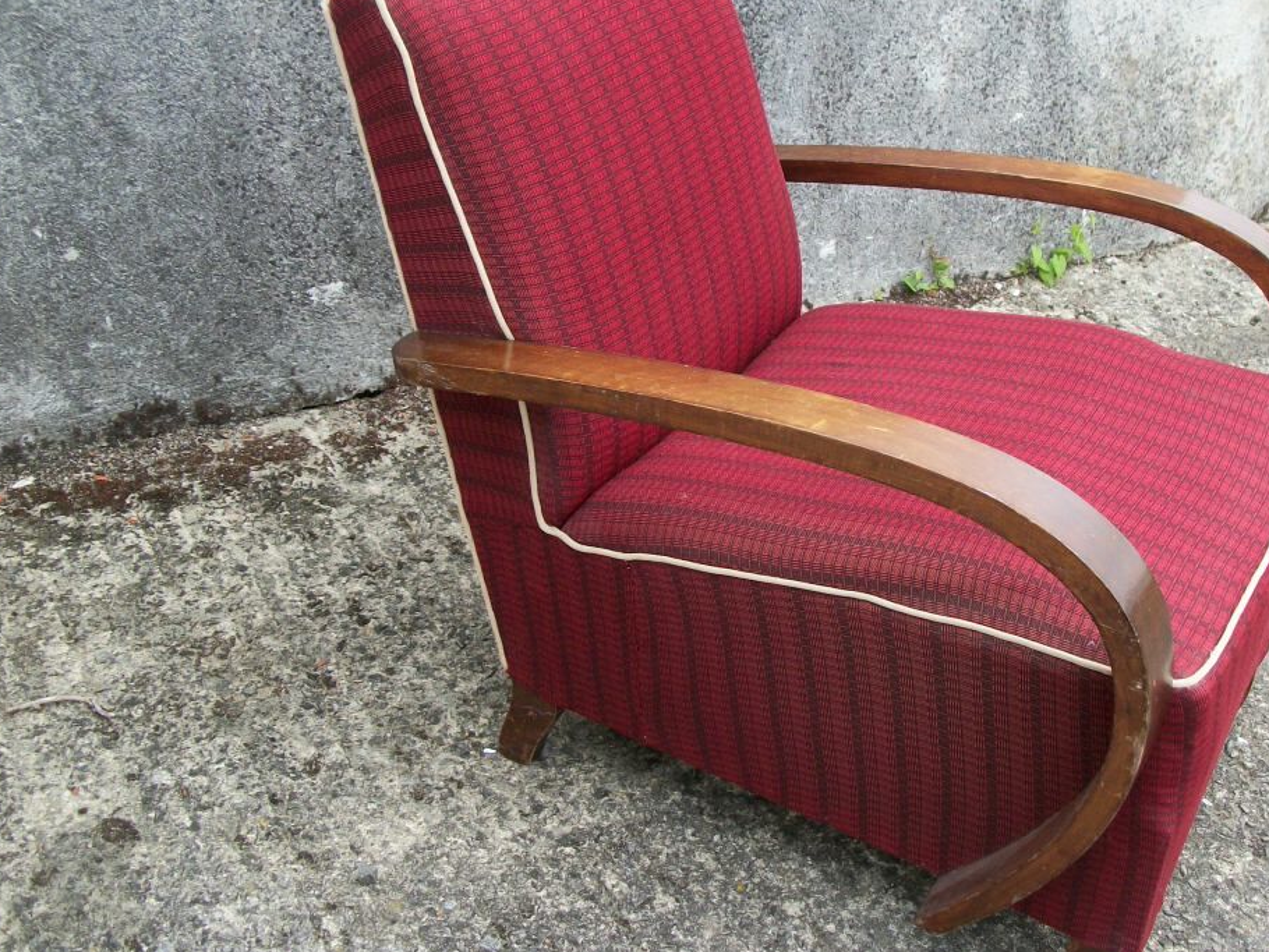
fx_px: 1650
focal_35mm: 45
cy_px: 457
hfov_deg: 41.9
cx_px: 760
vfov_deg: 32.2
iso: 80
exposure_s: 1/100
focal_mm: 5.7
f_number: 2.9
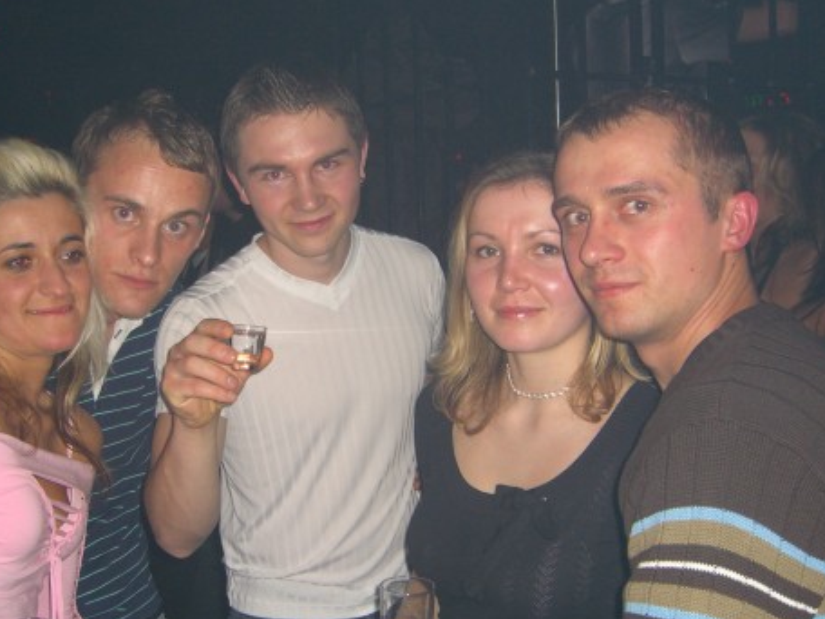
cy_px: 348
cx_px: 347
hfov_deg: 38.1
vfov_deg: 29.1
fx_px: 1192
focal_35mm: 50
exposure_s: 1/60
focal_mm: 7.9
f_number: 2.8
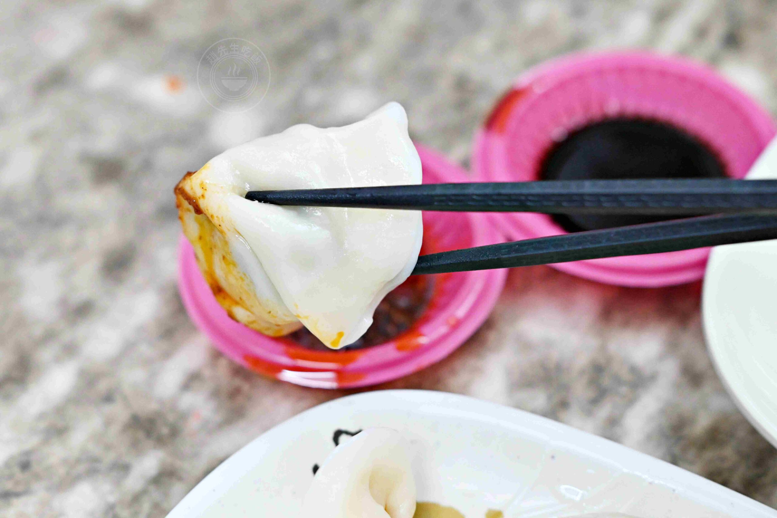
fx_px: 1619
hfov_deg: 27.0
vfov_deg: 18.2
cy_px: 259
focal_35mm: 75
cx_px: 388
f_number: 3.2
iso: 2000
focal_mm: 50
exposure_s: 1/200
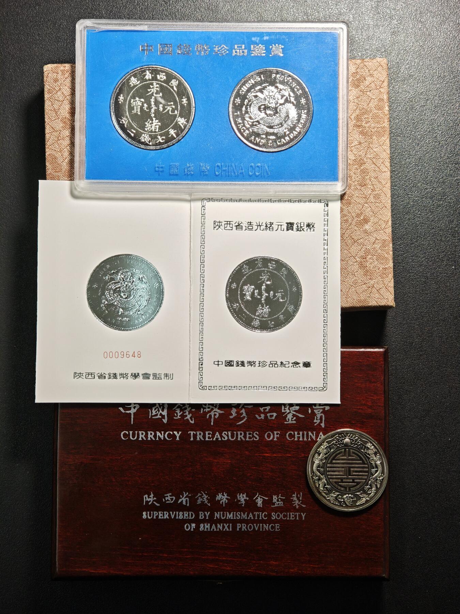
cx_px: 230
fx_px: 1063
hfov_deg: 24.4
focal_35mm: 60
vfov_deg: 32.2
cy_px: 307
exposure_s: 1/101
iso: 400
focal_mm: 9
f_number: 2
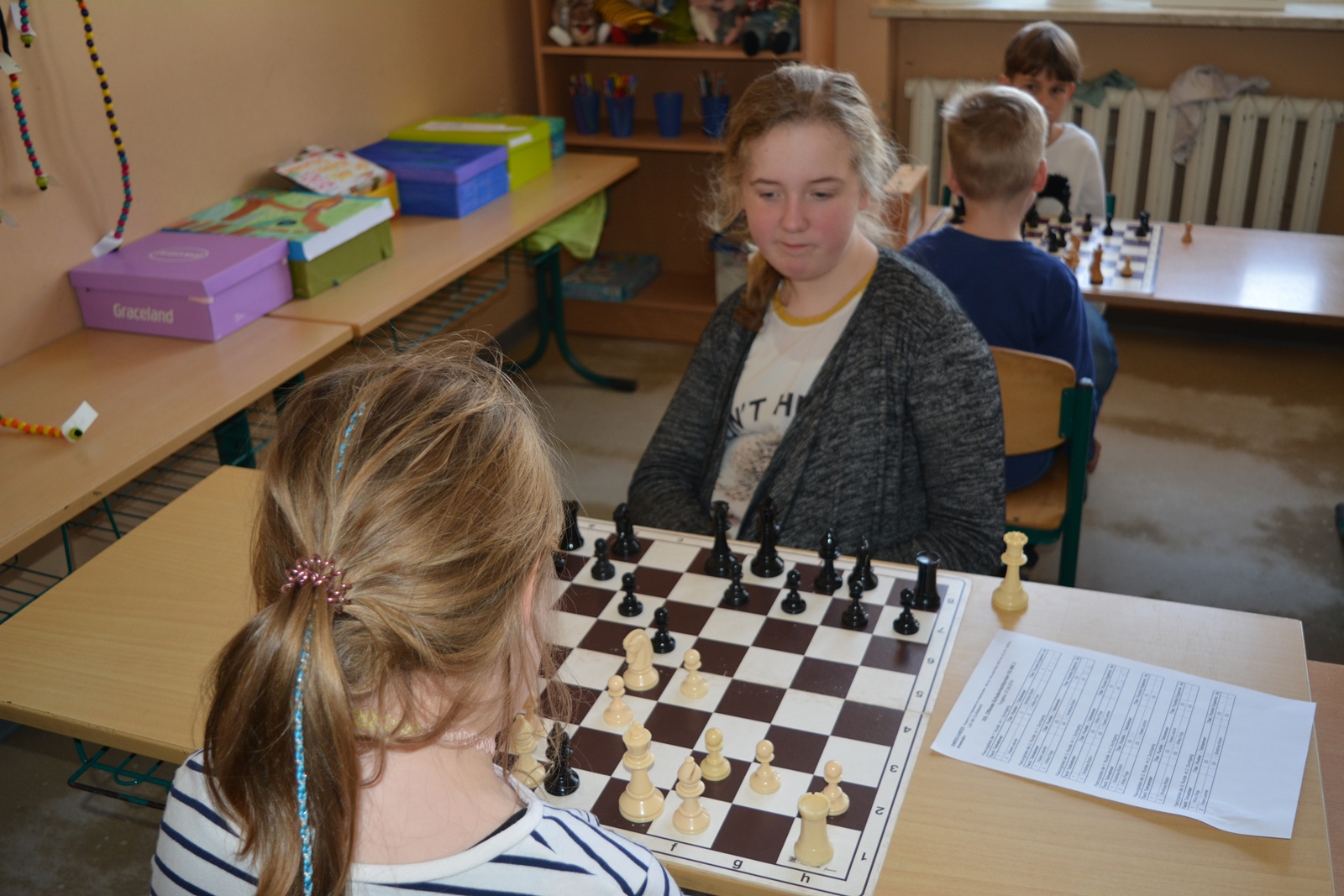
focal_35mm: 34
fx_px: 1288
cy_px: 448
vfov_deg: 38.4
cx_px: 672
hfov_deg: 55.1
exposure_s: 1/100
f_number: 3.8
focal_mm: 23
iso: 400
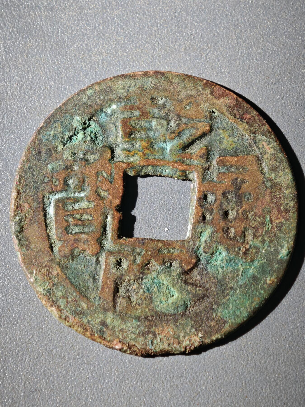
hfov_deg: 12.7
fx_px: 1375
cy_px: 204
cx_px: 152
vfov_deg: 16.8
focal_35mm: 117
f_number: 2
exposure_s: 1/100
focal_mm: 9
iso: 400
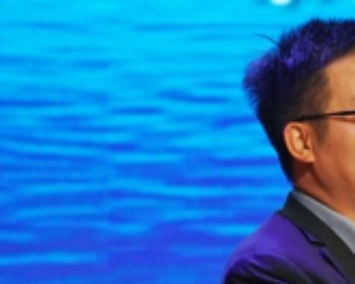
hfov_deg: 2.5
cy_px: 255
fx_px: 8084
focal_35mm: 769
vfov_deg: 2.0
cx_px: 532
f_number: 5.6
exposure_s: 1/250
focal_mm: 200
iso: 1000
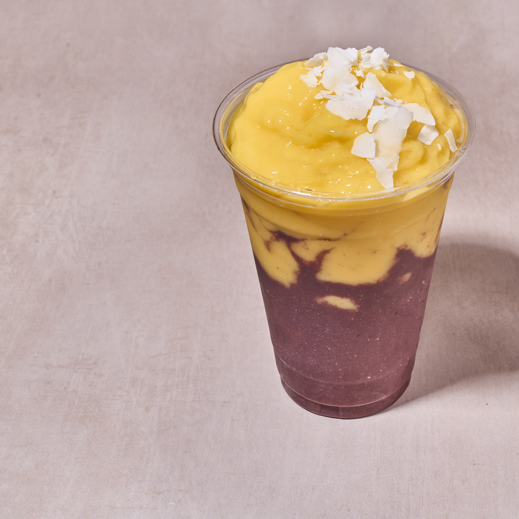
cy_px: 239
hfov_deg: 23.5
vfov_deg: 23.7
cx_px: 367
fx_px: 1238
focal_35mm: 73
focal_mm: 52
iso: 100
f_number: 16
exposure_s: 1/250
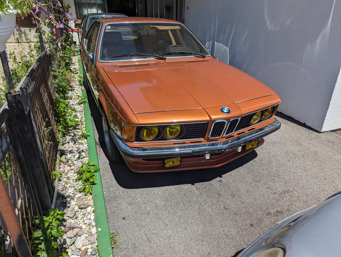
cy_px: 128
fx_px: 237
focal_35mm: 24
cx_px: 170
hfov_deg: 71.5
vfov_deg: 56.9
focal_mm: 6.81
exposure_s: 1/3145
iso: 38
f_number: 1.85
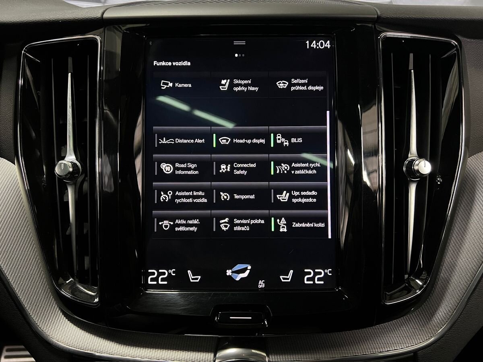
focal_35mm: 26
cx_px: 242
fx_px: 363
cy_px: 181
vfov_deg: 53.1
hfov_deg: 67.3
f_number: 1.5
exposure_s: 1/30
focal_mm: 5.7
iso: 640
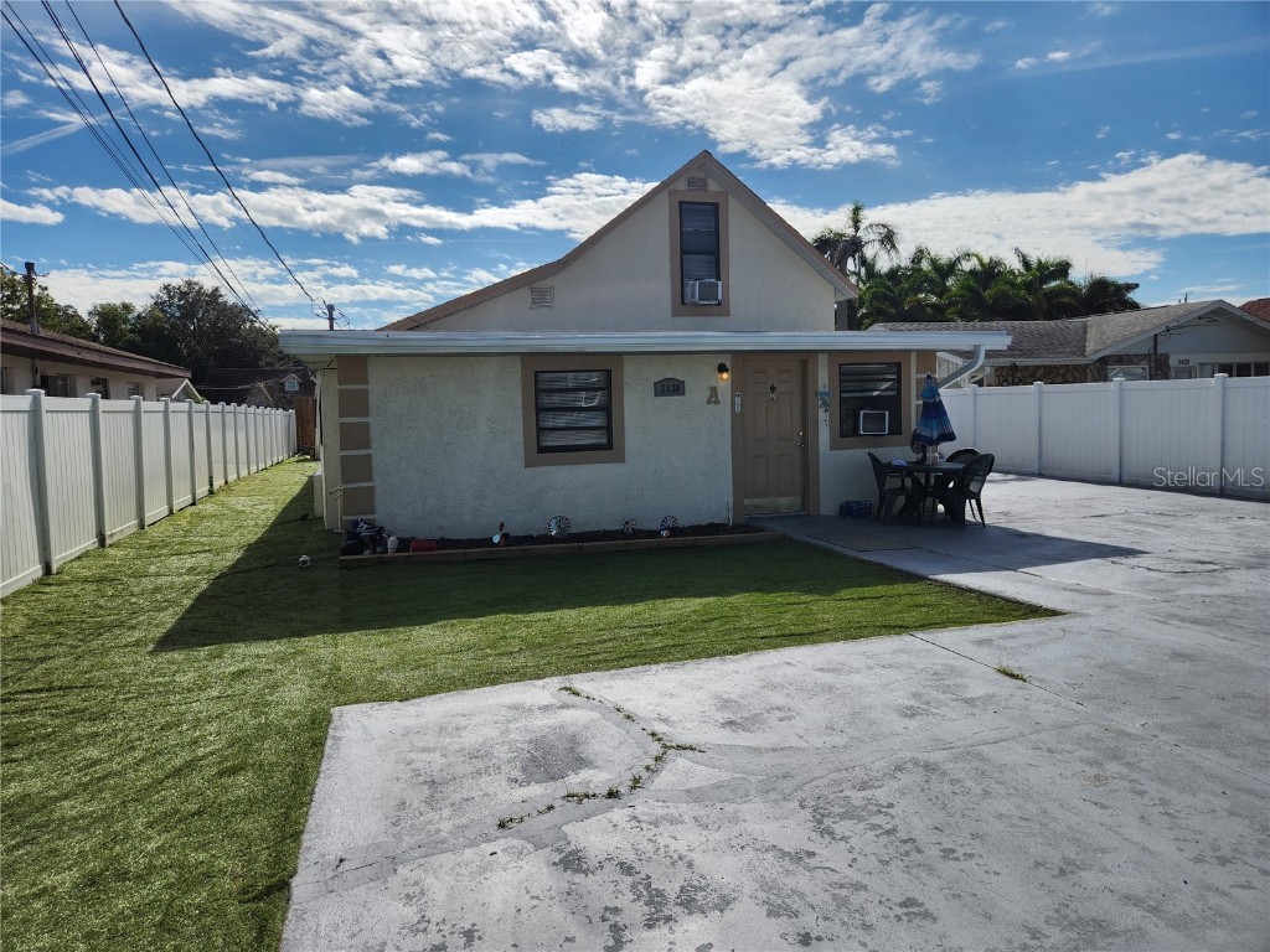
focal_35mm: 23
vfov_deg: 58.9
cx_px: 635
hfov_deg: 73.9
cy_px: 476
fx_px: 844
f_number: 1.8
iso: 20
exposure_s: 1/4481
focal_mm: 5.4
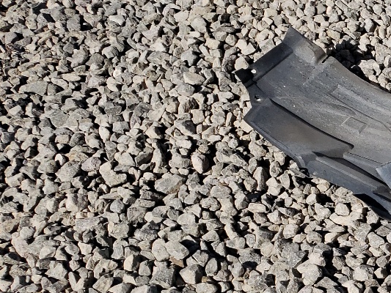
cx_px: 585
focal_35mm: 78
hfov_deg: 21.2
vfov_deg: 18.6
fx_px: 881
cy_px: 253
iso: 50
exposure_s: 1/5000
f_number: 1.5
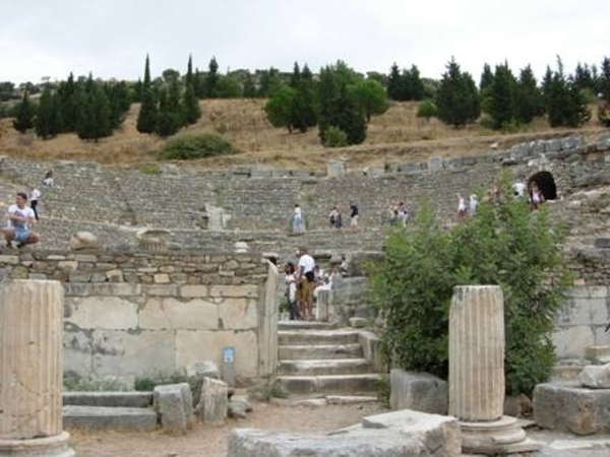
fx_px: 634
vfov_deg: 39.7
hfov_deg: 51.4
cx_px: 305
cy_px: 228
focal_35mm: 36
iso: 50
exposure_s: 1/144
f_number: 4.3
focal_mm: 7.5
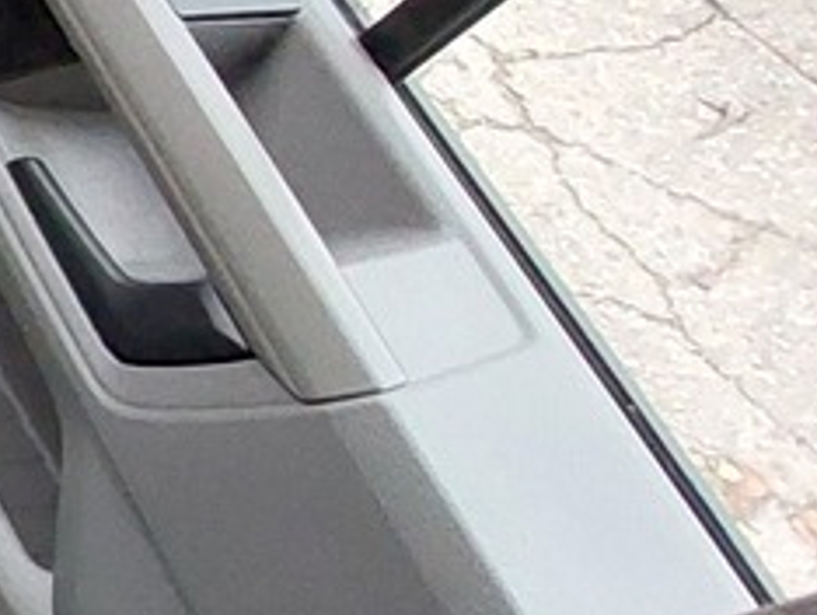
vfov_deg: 18.4
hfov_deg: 12.9
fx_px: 1890
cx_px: -1421
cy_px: 182
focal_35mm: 80
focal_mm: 1.74
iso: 400
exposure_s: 1/50
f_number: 2.2
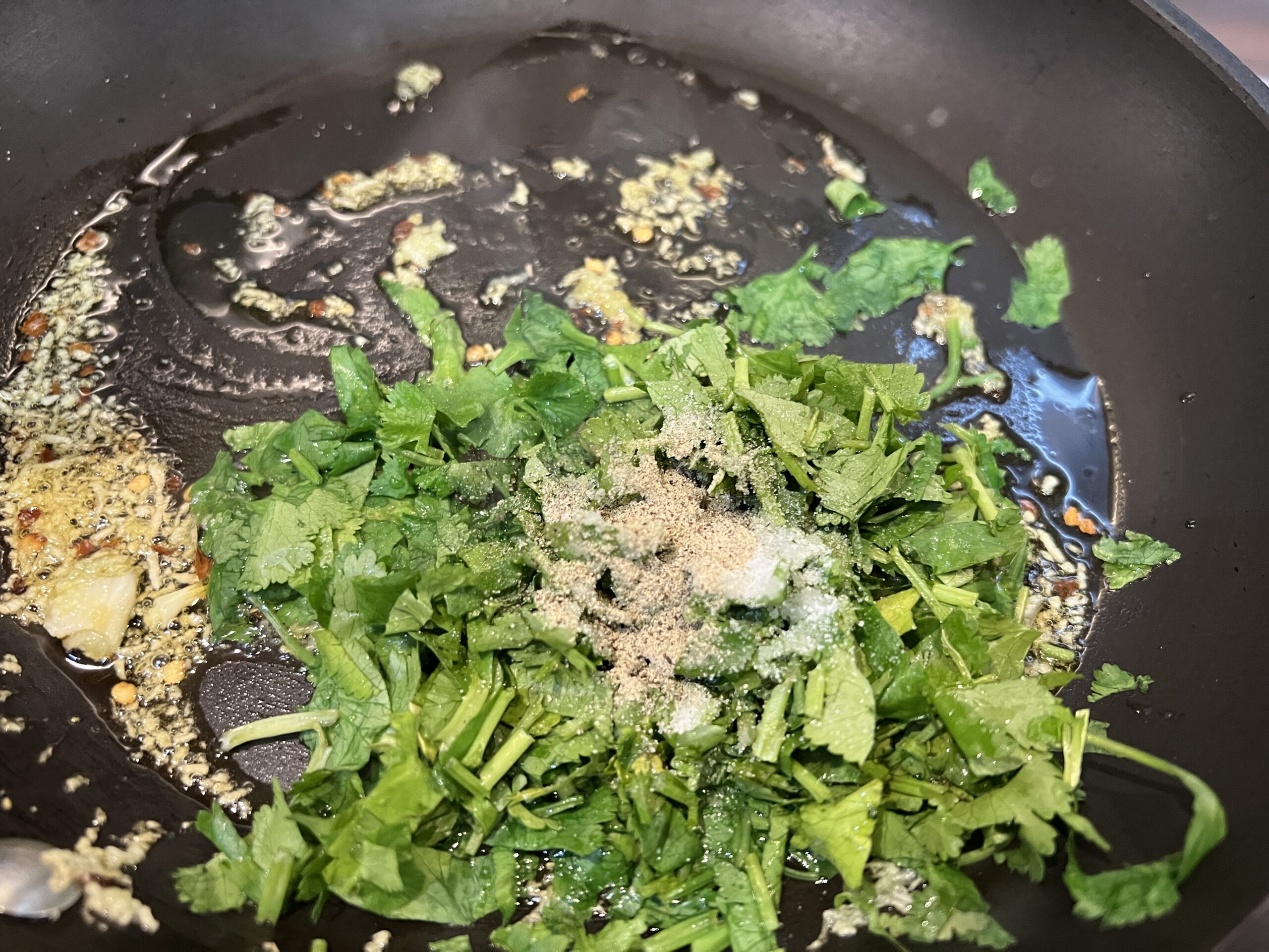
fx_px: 953
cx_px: 634
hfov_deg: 67.3
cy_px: 476
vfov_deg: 53.1
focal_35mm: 26
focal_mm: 5.7
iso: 320
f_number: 1.5
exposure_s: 1/50
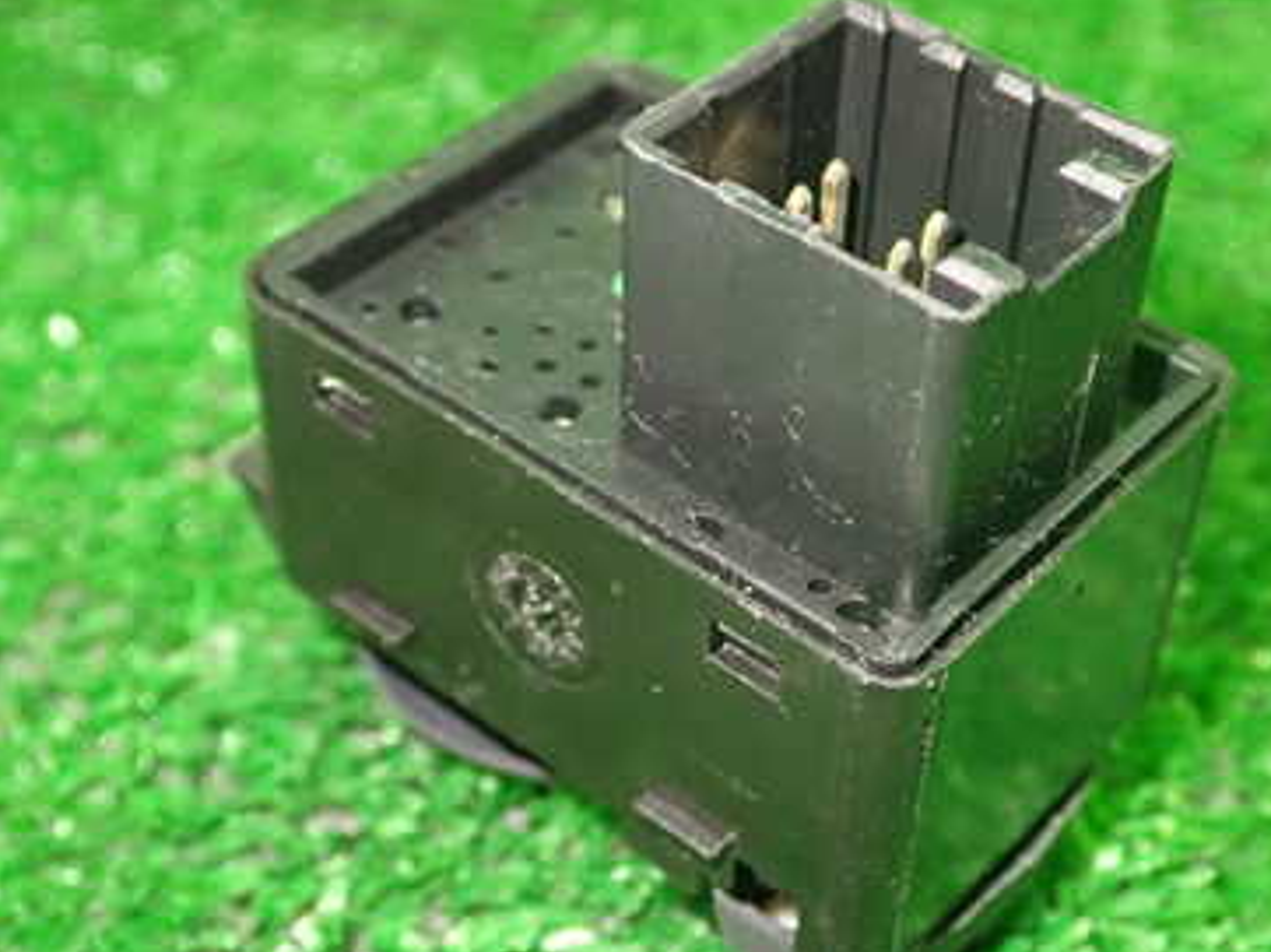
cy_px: 555
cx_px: 765
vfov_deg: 23.2
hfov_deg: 30.7
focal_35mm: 63
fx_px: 2312
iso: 800
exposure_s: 1/30
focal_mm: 6.83
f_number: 2.7
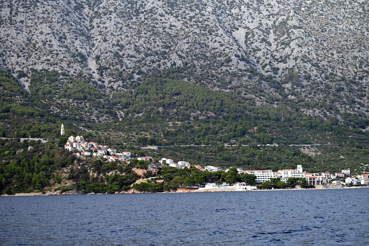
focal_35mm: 90
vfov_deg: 15.2
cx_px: 184
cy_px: 123
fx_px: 923
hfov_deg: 22.6
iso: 180
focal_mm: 90
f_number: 5.6
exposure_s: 1/500
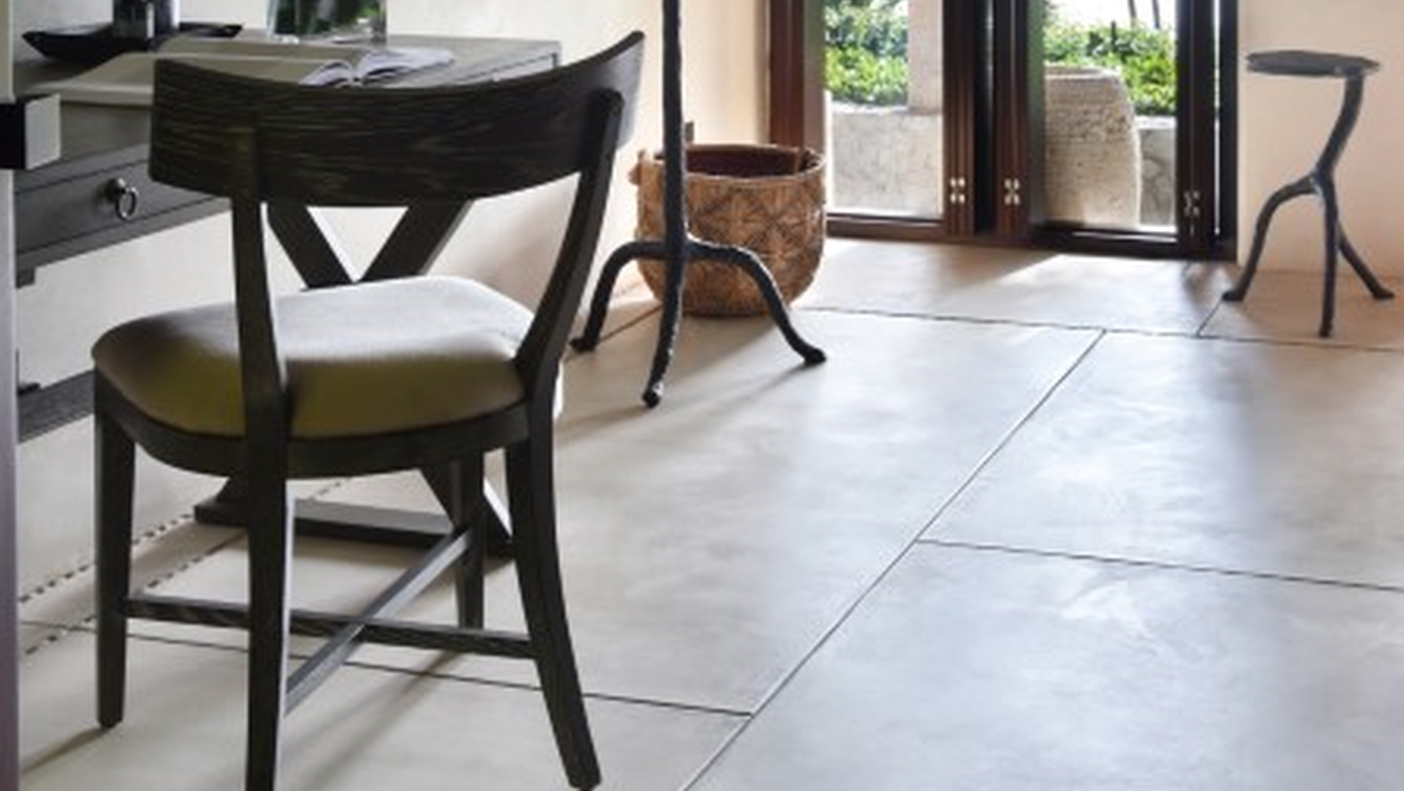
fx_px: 2011
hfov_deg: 38.4
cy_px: -286
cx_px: 601
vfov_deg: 20.1
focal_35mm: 54
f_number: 9
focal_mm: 30
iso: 640
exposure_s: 1/250
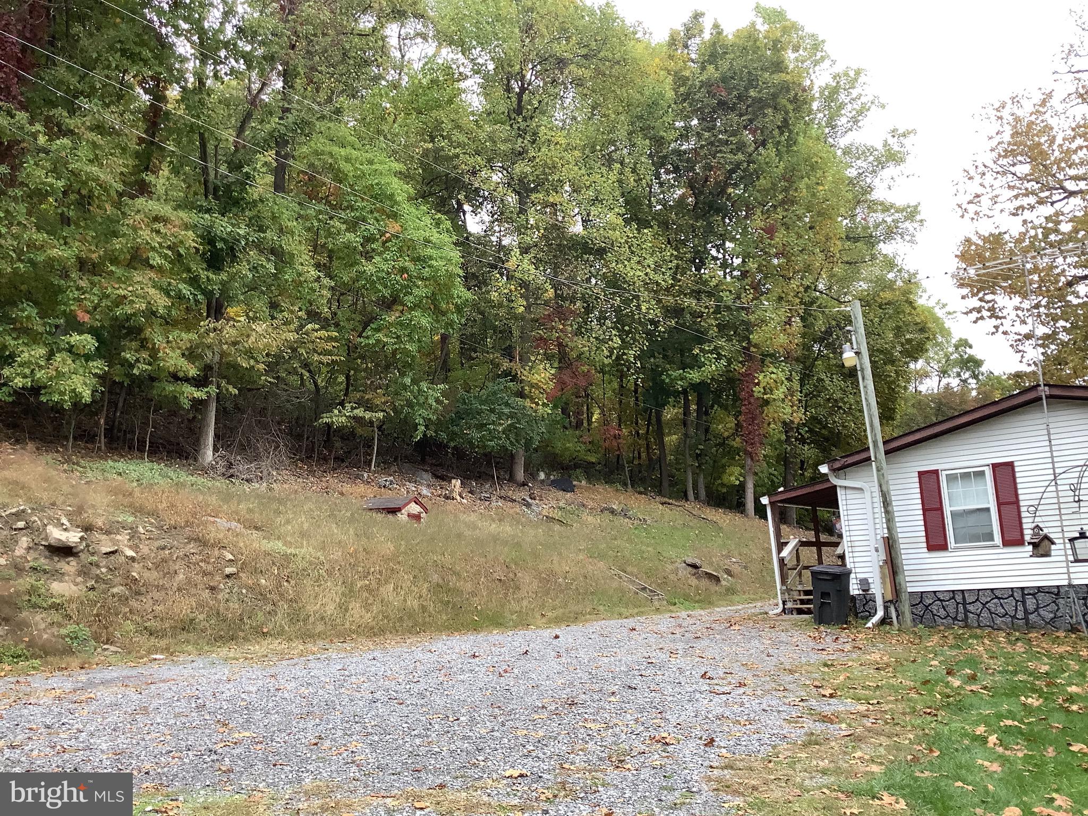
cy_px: 408
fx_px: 974
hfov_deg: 58.4
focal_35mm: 31
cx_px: 544
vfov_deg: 45.4
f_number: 2.4
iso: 64
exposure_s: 1/100
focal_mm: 3.3
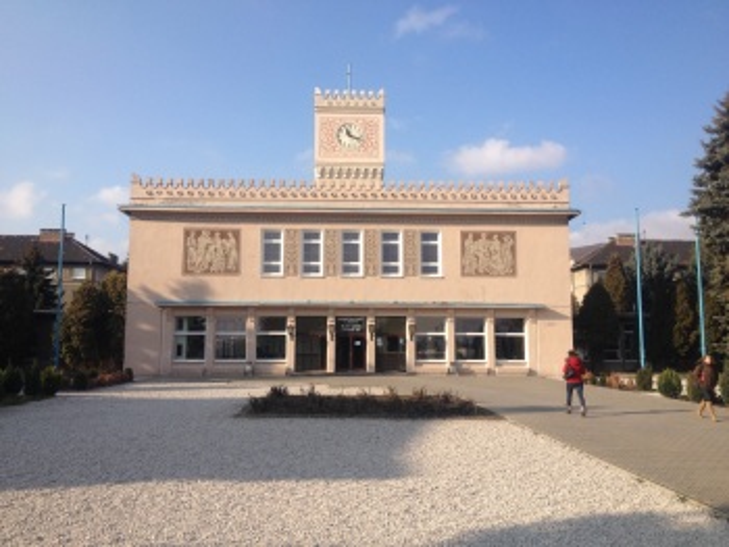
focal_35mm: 35
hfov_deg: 52.6
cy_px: 274
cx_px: 364
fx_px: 738
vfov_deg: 40.7
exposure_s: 1/1326
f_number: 2.4
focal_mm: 4.28
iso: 64
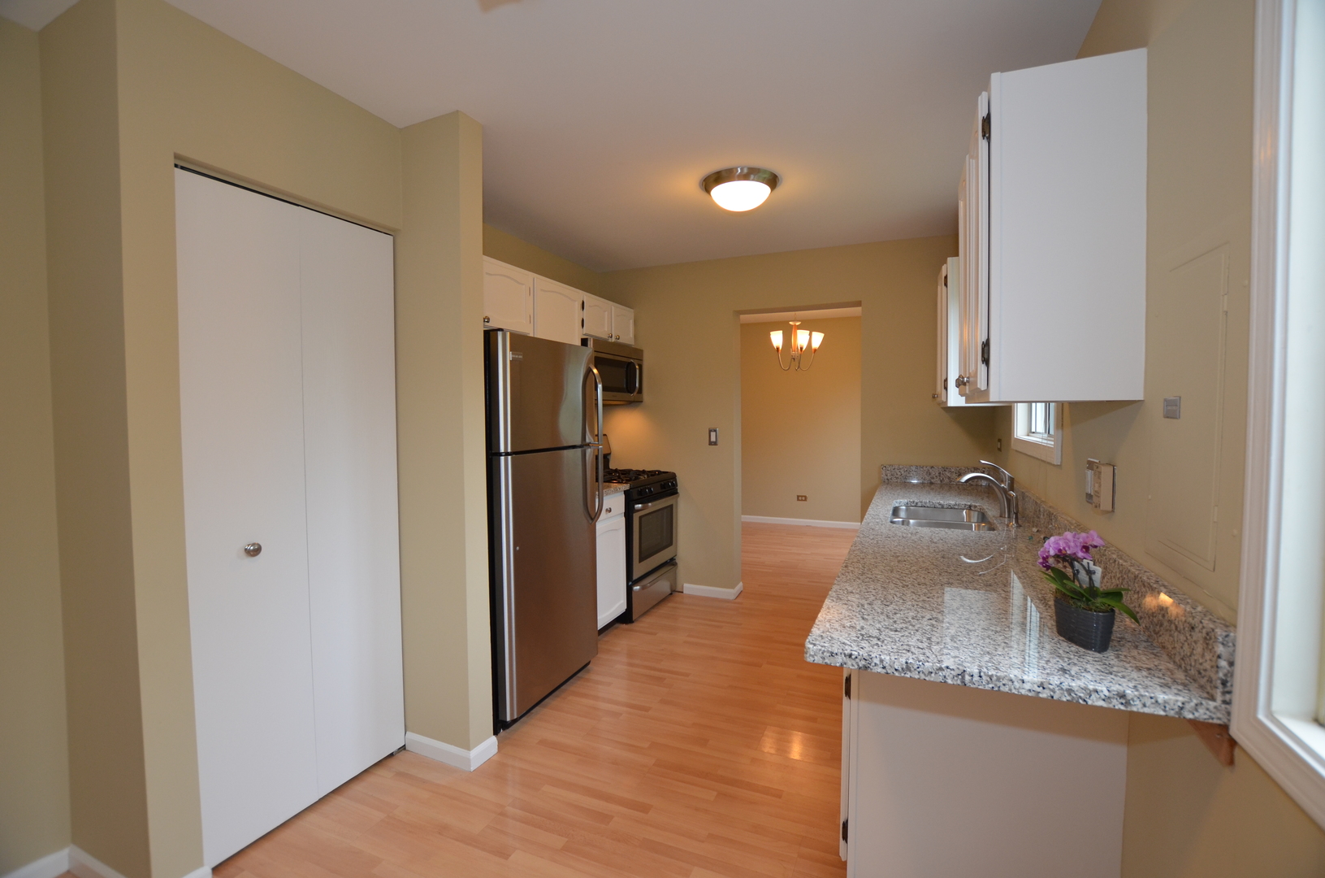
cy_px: 439
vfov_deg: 77.1
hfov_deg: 100.5
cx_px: 662
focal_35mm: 15
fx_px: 551
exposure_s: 1/60
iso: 560
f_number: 4
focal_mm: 10
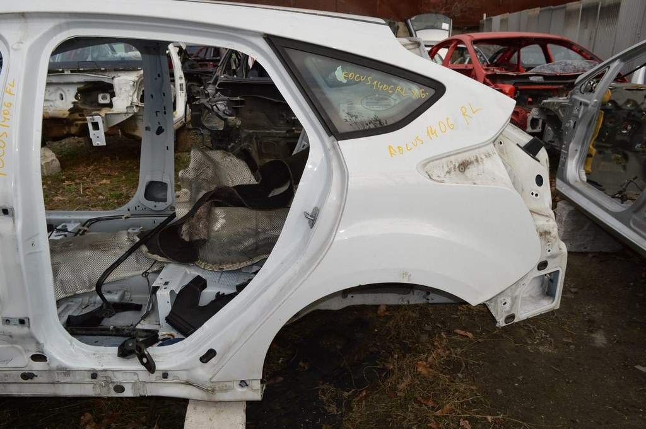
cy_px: 214
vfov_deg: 47.9
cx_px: 323
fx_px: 484
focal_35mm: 27
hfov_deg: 67.4
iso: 100
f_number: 8
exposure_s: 1/200
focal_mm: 18
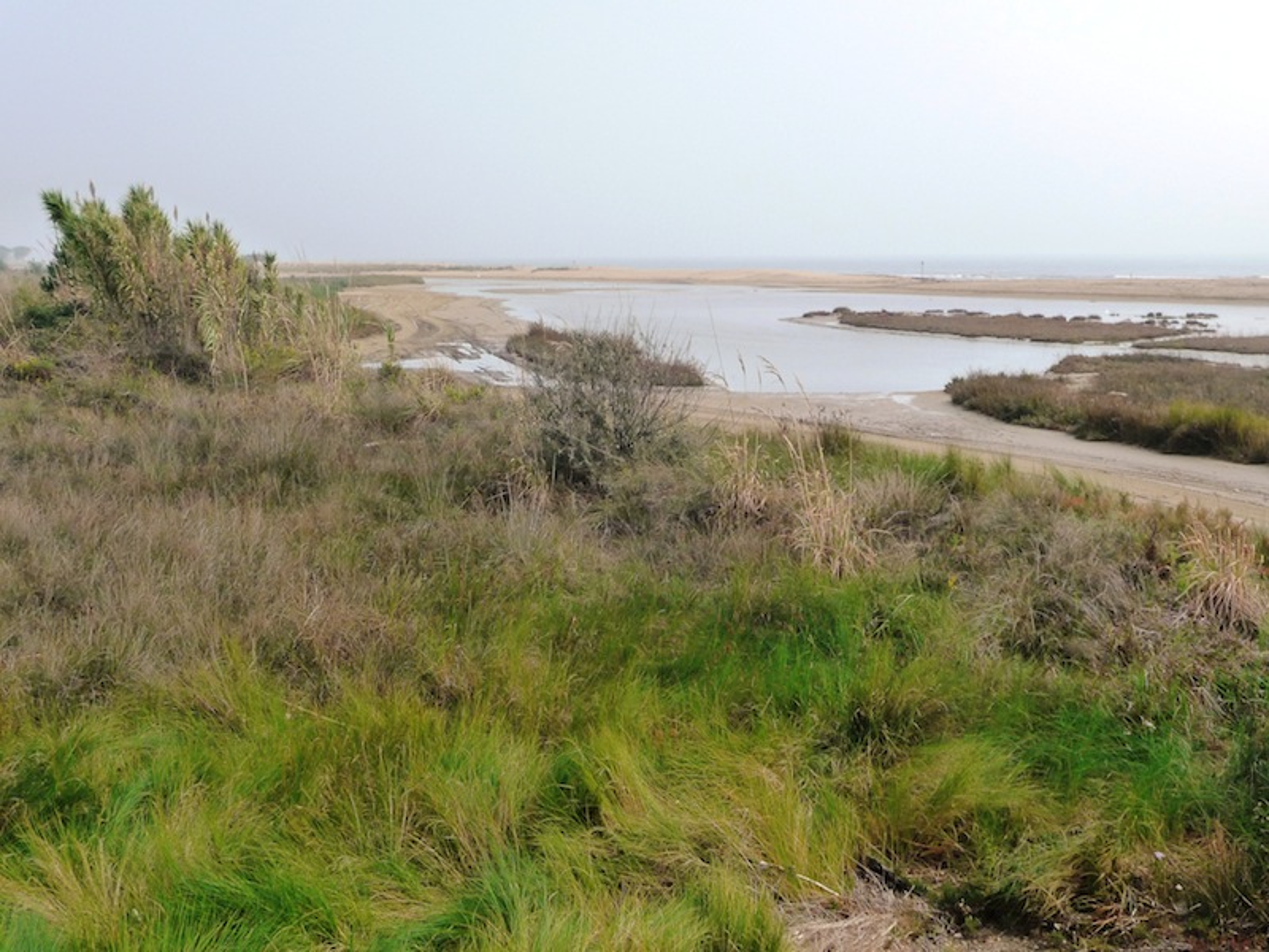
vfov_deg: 30.3
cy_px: 476
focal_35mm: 48
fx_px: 1760
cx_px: 634
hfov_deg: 39.7
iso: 160
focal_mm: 8
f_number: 4.2
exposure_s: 1/800
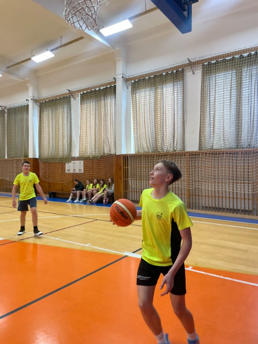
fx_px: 258
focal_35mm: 26
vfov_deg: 67.3
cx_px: 129
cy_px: 172
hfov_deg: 53.1
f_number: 1.6
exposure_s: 1/100
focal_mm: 4.2
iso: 100
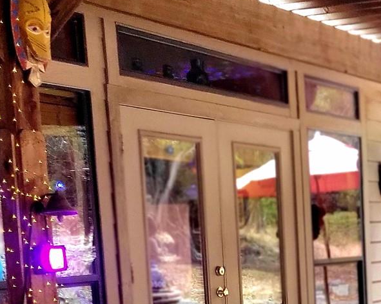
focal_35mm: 88
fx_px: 992
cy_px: 372
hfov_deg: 20.3
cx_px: 459
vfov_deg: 16.7
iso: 160
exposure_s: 1/120
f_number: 1.8
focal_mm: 5.4
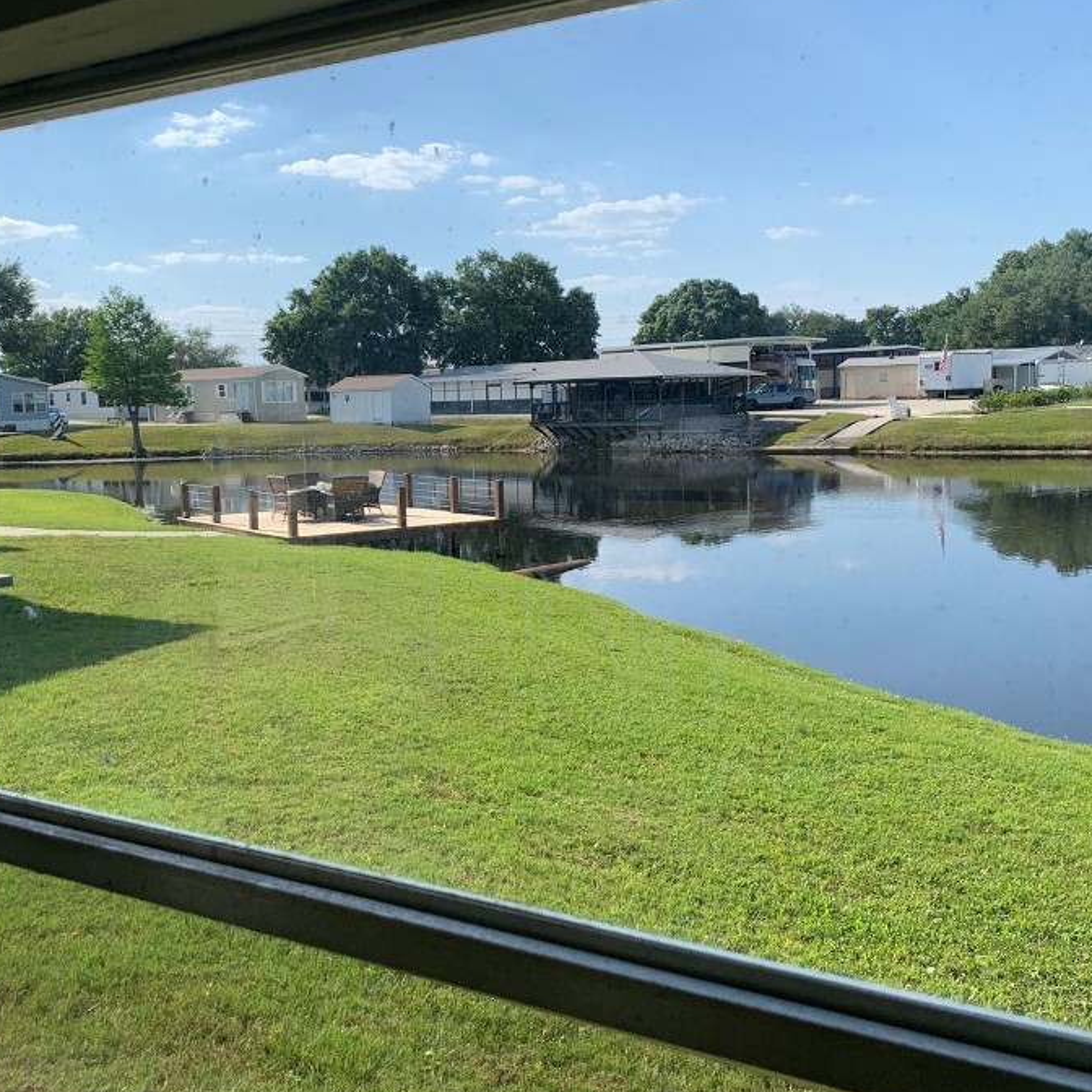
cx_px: 447
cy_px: 538
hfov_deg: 47.0
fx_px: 1249
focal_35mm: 35
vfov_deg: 47.2
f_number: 1.8
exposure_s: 1/2114
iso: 25
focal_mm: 4.25
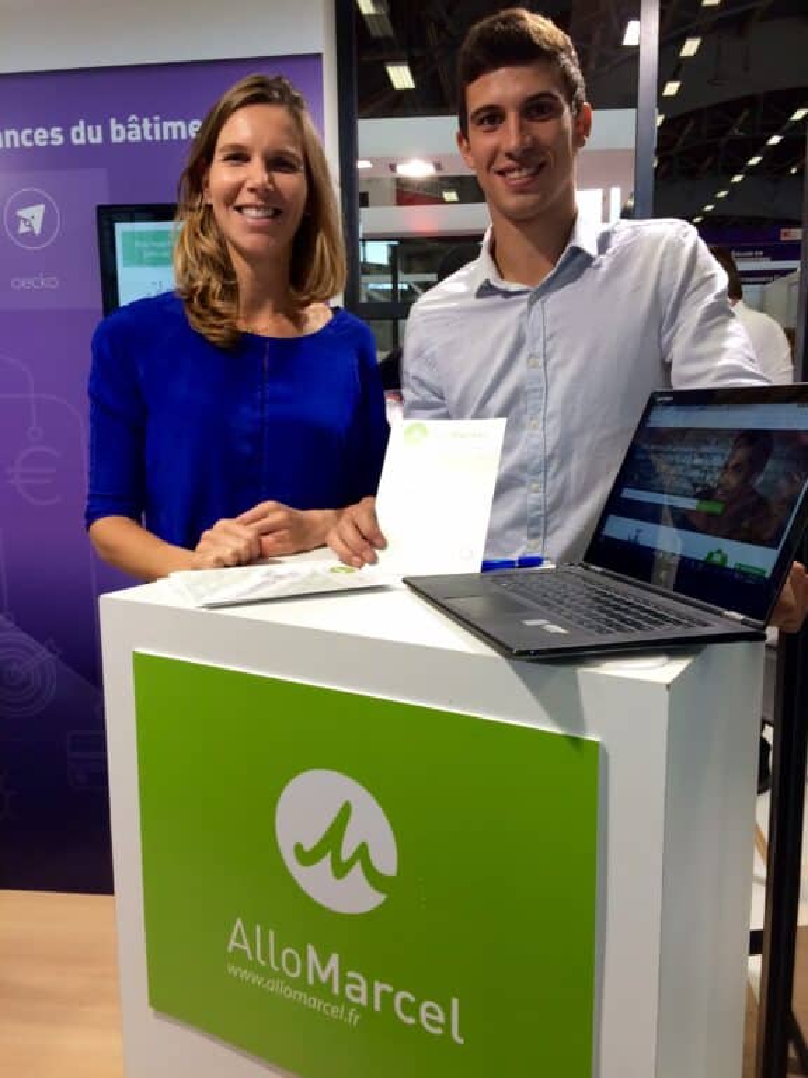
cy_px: 539
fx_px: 903
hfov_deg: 48.2
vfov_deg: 61.7
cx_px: 404
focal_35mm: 29
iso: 50
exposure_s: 1/50
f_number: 2.2
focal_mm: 4.15
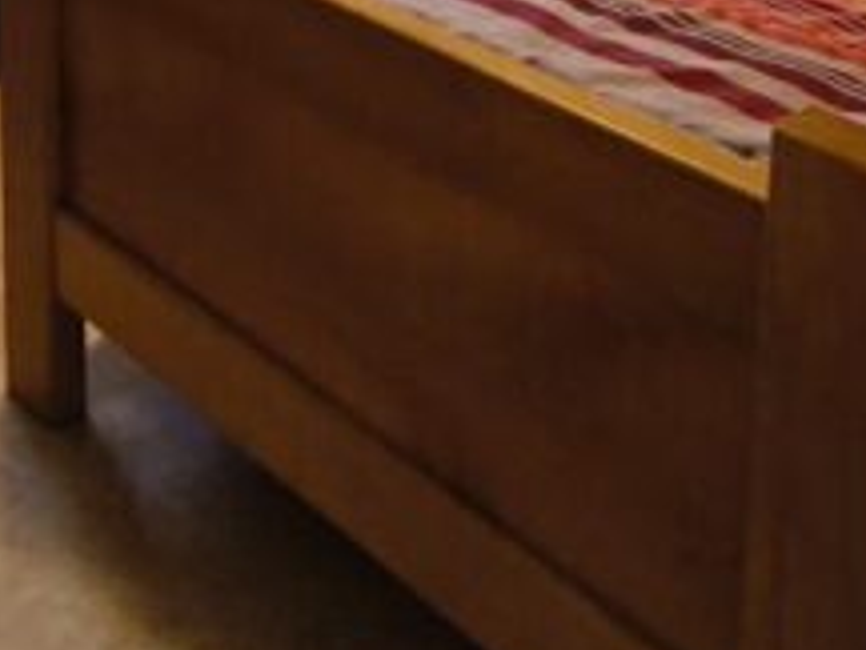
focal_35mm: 60
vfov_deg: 20.3
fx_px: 1501
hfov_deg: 32.1
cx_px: 357
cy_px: -369
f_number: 2.2
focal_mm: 1.65
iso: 640
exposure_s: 1/33.3
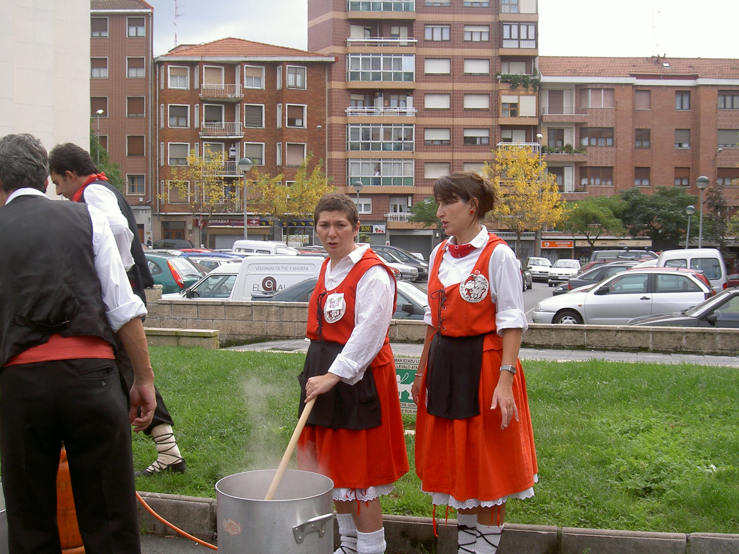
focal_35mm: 44
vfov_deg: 32.9
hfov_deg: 42.9
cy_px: 277
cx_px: 370
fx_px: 939
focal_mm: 9
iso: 100
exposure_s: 1/185
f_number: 4.9
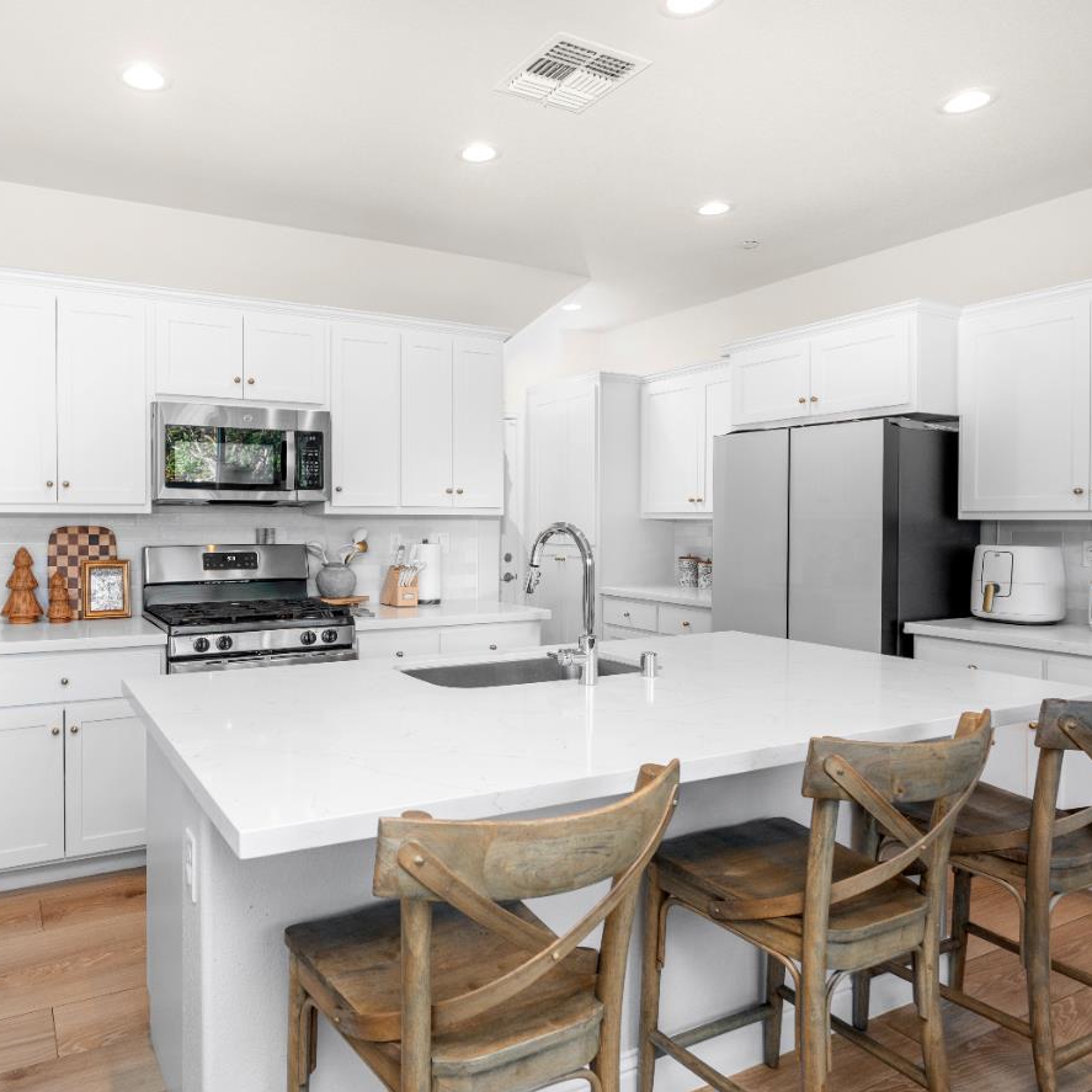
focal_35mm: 24
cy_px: 507
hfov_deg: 64.5
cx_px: 396
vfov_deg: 65.6
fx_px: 847
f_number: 9
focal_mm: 16.5
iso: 250
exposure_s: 1/2.5
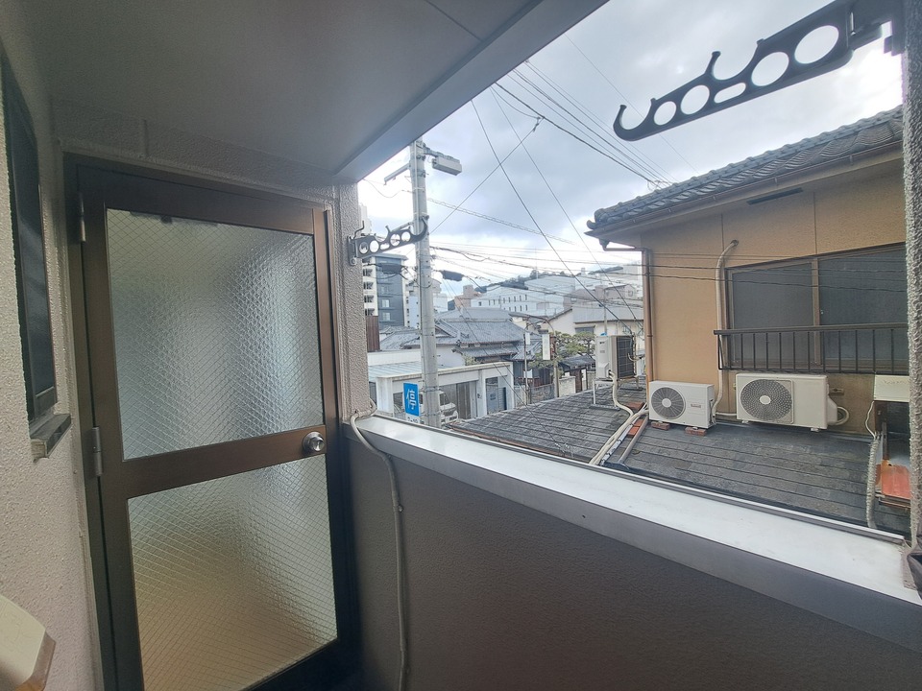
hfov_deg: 106.2
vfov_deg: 89.9
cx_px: 461
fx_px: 346
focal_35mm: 13
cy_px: 346
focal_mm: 1.74
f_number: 2.2
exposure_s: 1/100
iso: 50
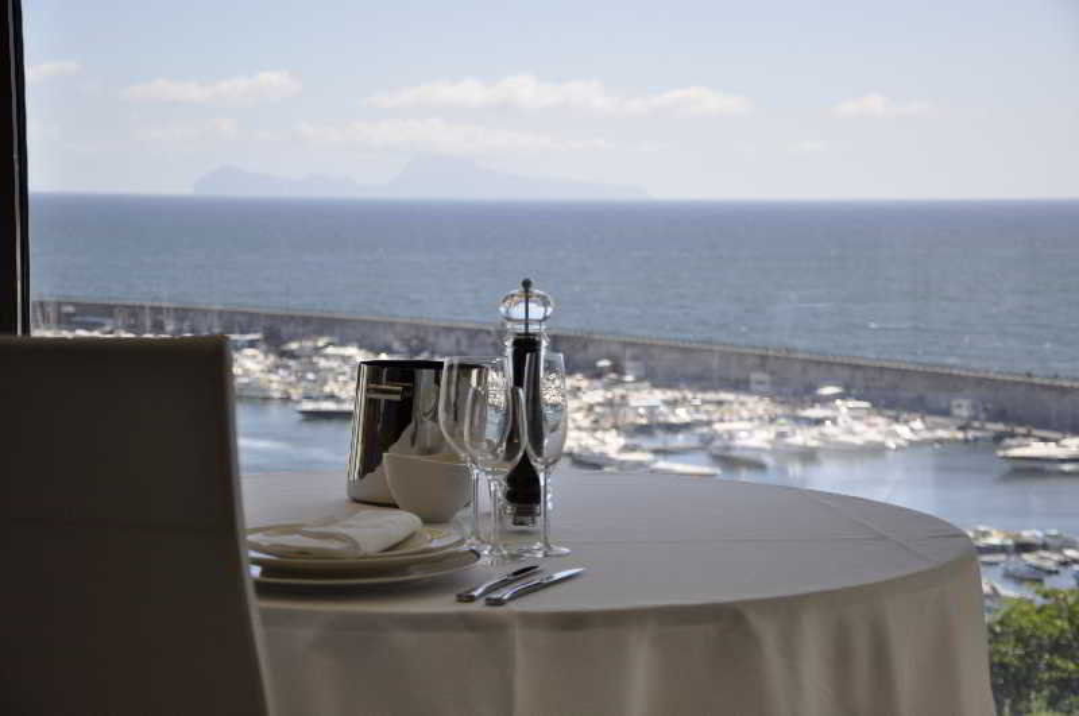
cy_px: 358
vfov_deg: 17.4
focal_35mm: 78
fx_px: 2335
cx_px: 540
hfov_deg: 26.0
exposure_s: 1/1250
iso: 400
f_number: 5
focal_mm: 52
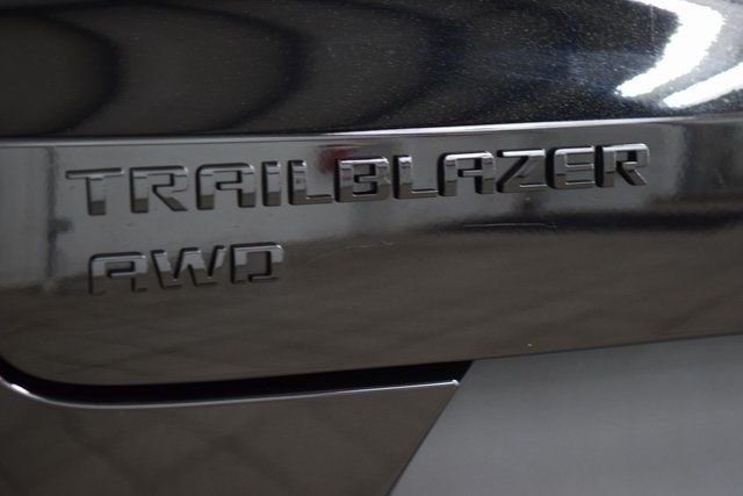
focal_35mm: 105
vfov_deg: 13.0
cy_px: 248
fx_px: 2167
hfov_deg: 19.5
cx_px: 372
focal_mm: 70
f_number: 3.5
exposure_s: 1/30
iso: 1600
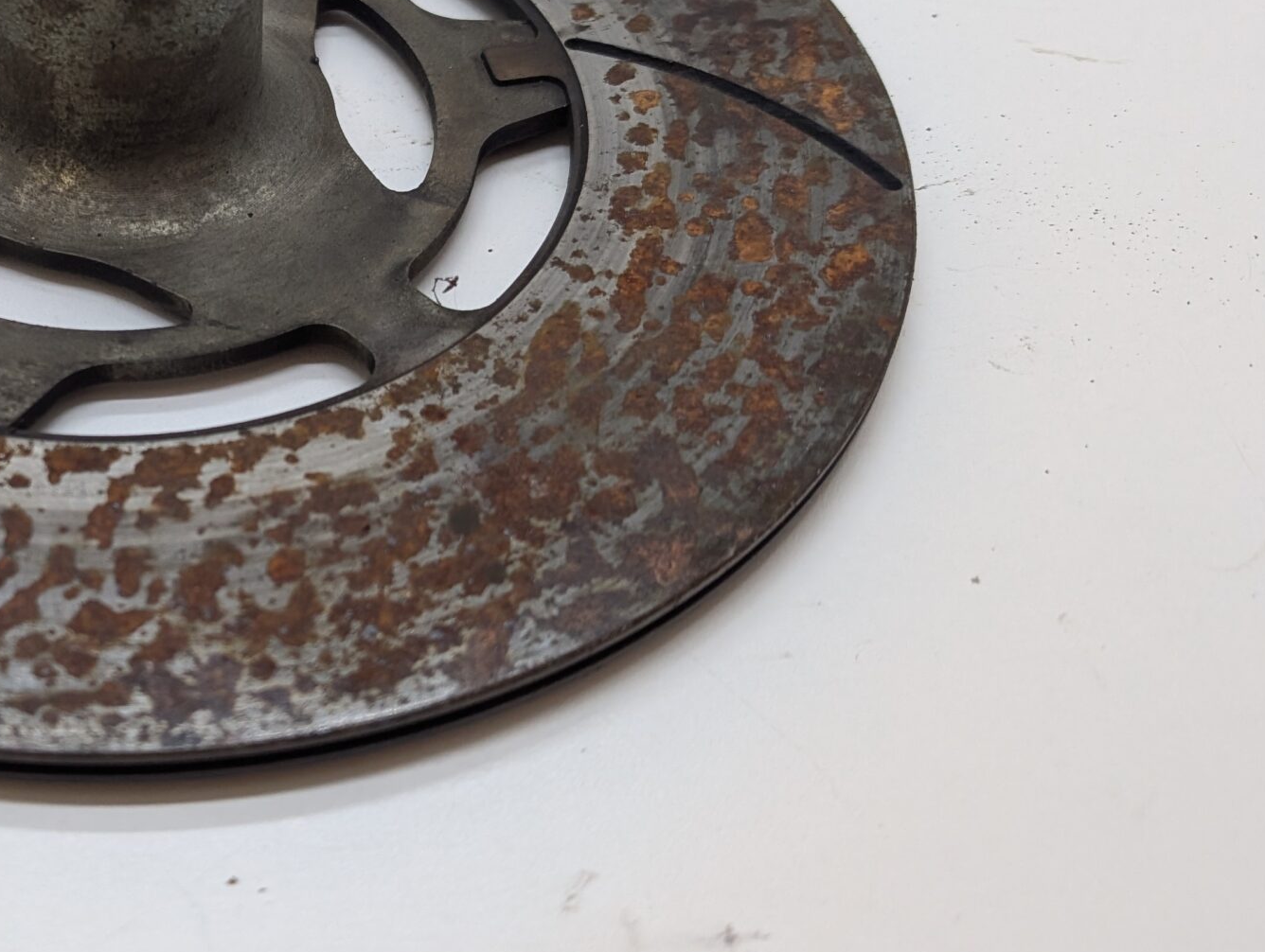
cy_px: 349
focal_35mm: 46
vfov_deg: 31.4
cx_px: 141
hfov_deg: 38.5
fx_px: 1683
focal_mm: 6.9
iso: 262
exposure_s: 1/199
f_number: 1.68
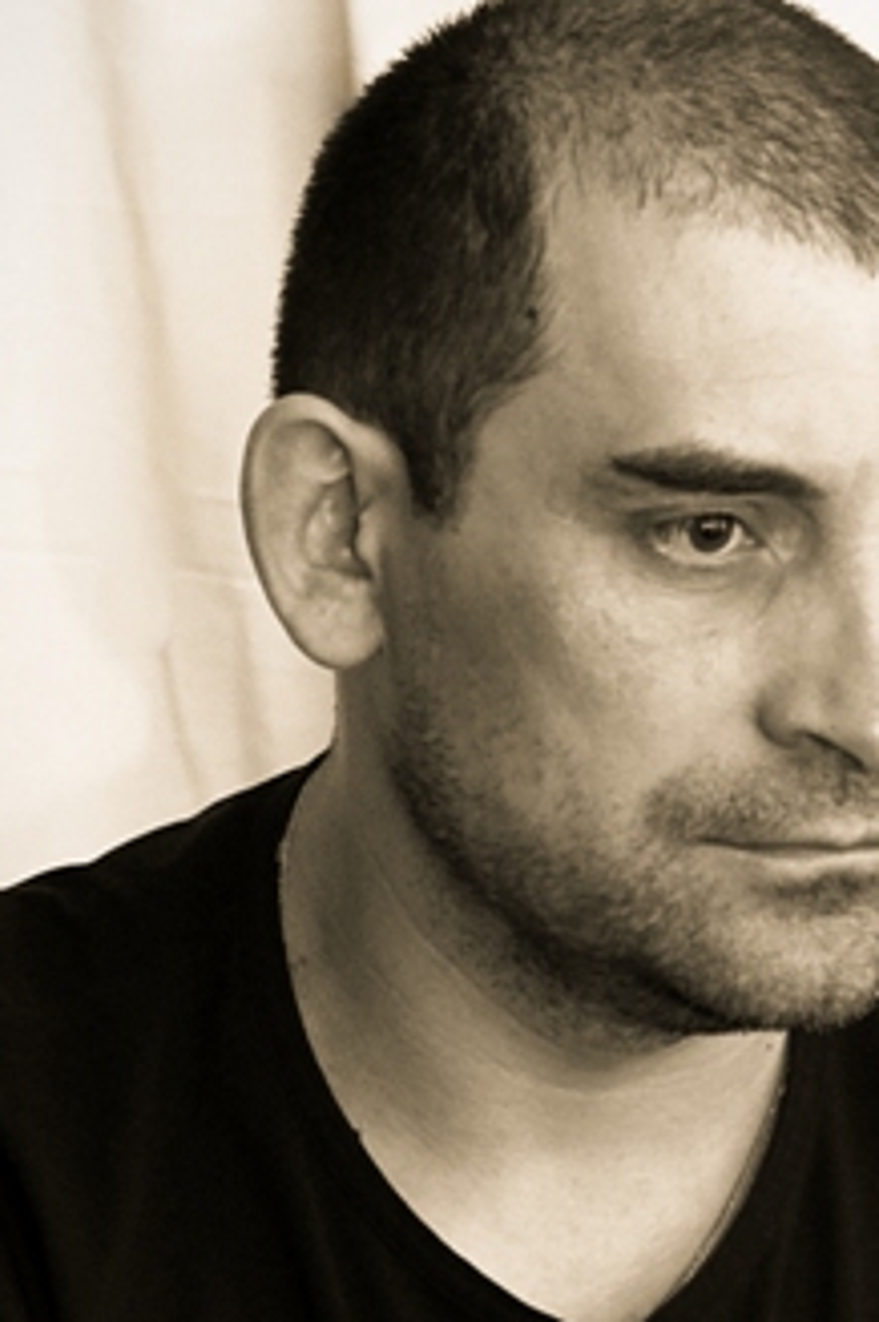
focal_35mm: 256
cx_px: 625
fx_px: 9395
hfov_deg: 5.4
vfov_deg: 8.0
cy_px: 1080
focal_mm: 70
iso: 800
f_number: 3.5
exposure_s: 1/160
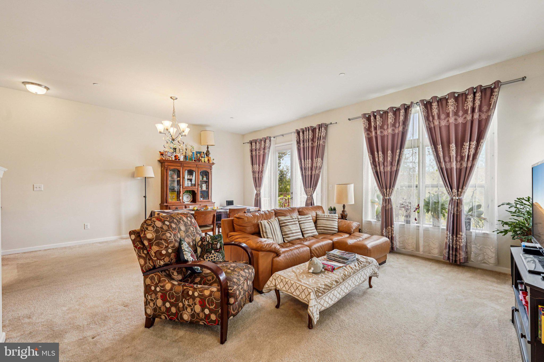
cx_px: 272
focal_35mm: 14
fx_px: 212
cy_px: 181
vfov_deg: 81.2
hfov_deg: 104.3
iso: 500
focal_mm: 14
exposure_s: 1/30
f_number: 8
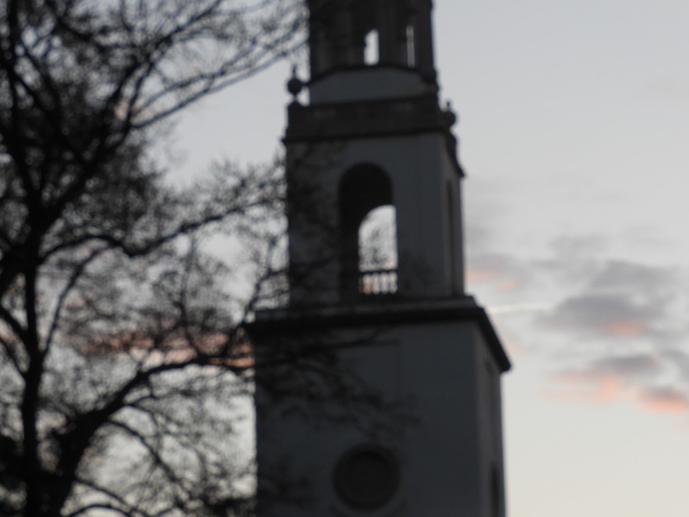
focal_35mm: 171
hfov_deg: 11.6
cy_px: 216
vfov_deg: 8.7
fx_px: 3404
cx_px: 352
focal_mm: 18.8
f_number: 4.8
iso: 100
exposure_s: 1/80
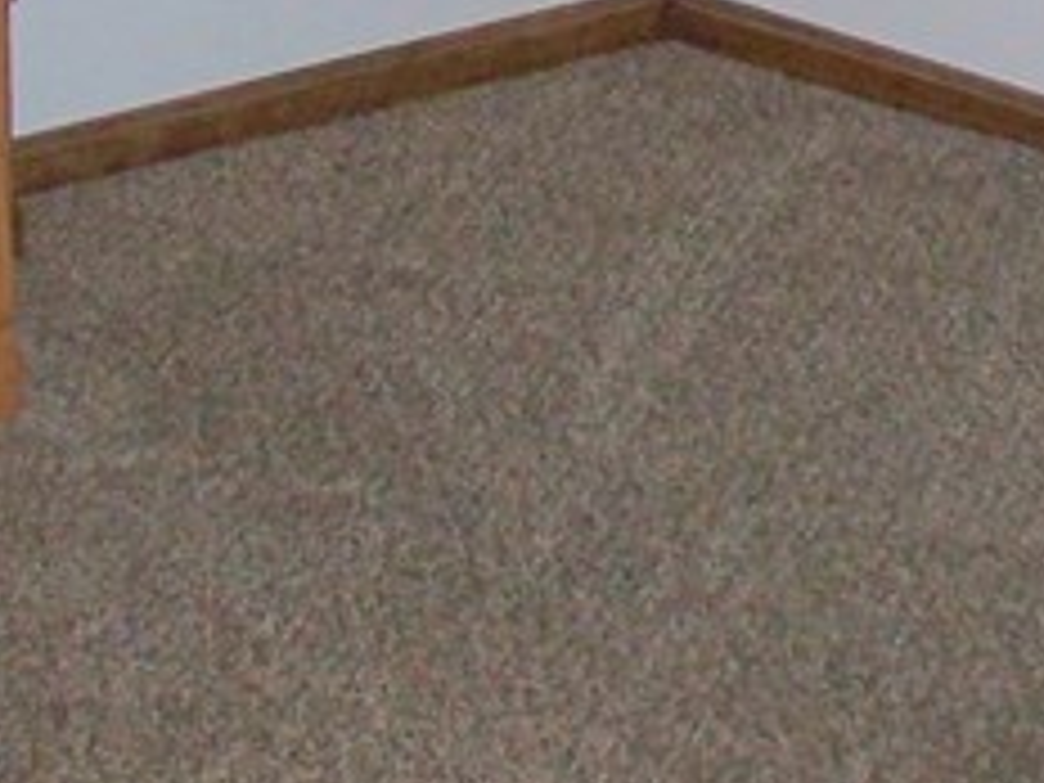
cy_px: -554
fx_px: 4795
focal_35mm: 159
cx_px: 572
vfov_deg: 9.0
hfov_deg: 12.4
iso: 200
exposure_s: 1/30
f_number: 2.8
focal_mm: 7.54
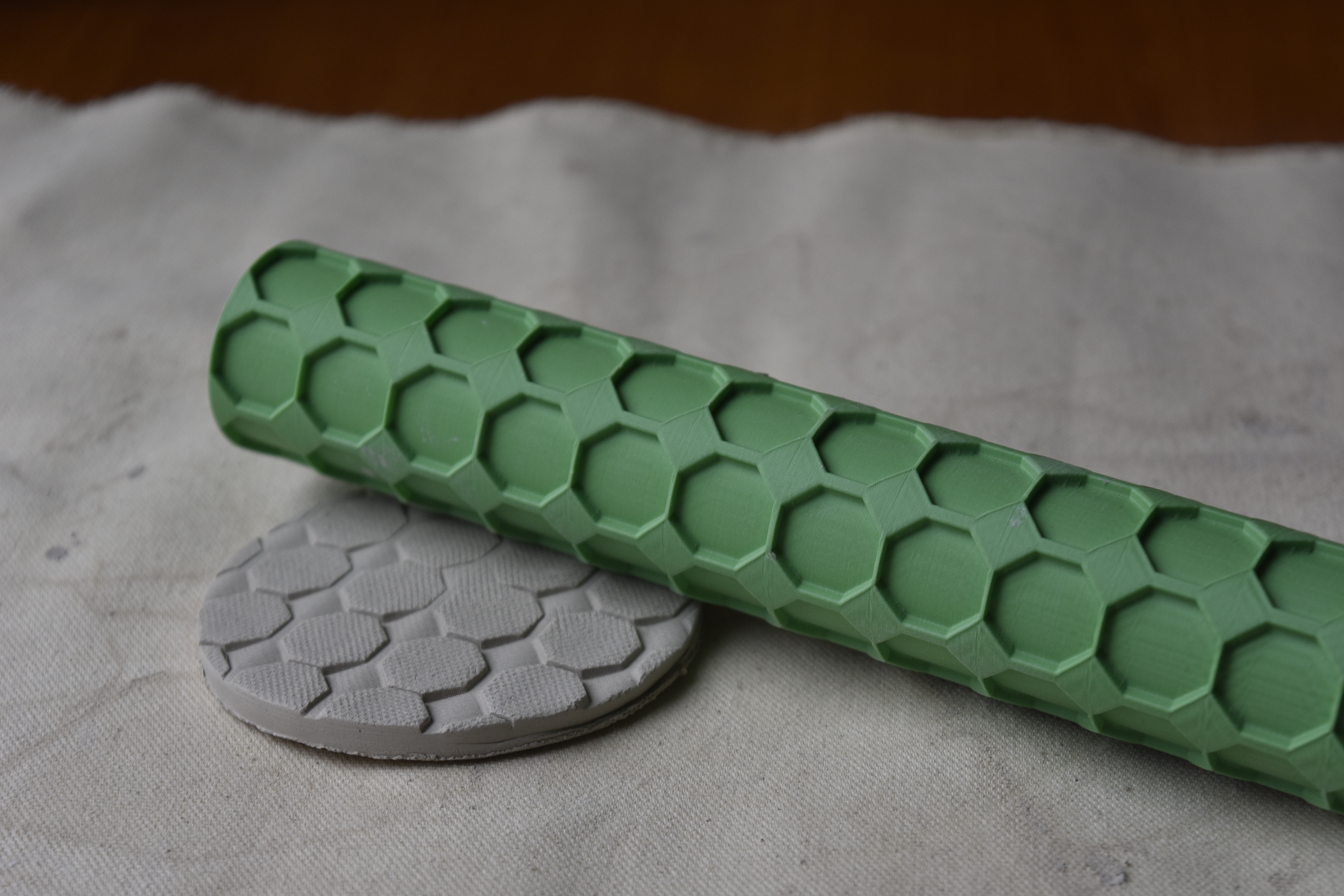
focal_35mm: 82
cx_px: 672
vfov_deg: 16.6
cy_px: 448
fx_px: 3080
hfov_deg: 24.6
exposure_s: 1/100
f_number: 5.6
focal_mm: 55
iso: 320
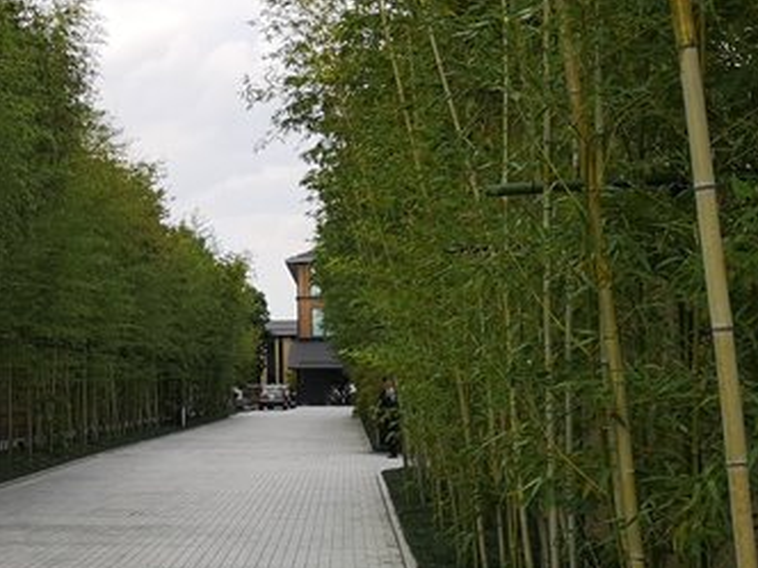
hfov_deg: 27.3
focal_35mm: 65
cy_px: 299
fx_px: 1423
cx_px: -78
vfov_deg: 22.6
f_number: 1.8
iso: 50
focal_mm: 3.95
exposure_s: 1/715
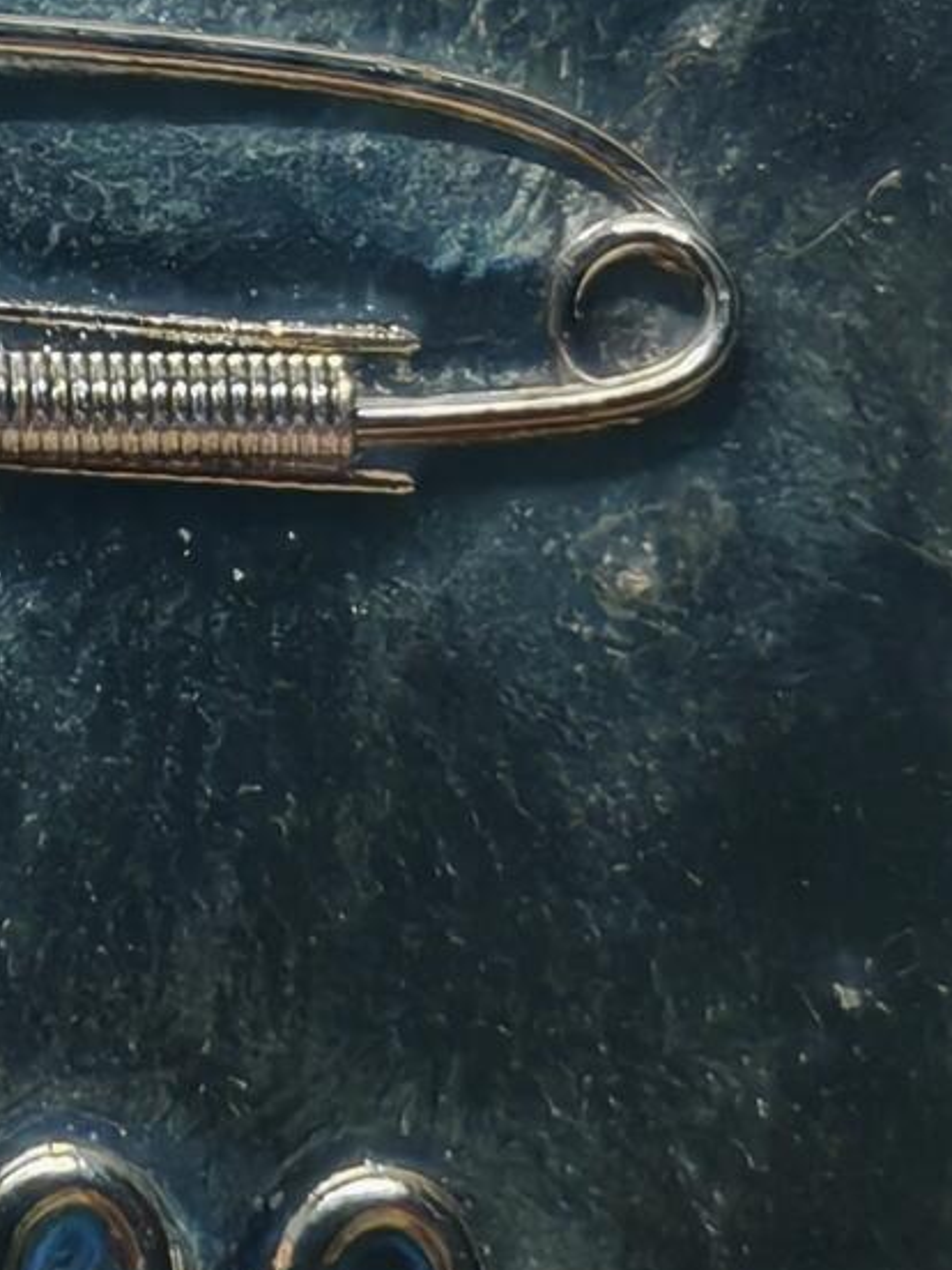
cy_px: 798
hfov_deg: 4.8
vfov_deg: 6.4
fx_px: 11367
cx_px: 136
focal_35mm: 310
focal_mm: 7.62
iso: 250
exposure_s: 1/100
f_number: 1.6
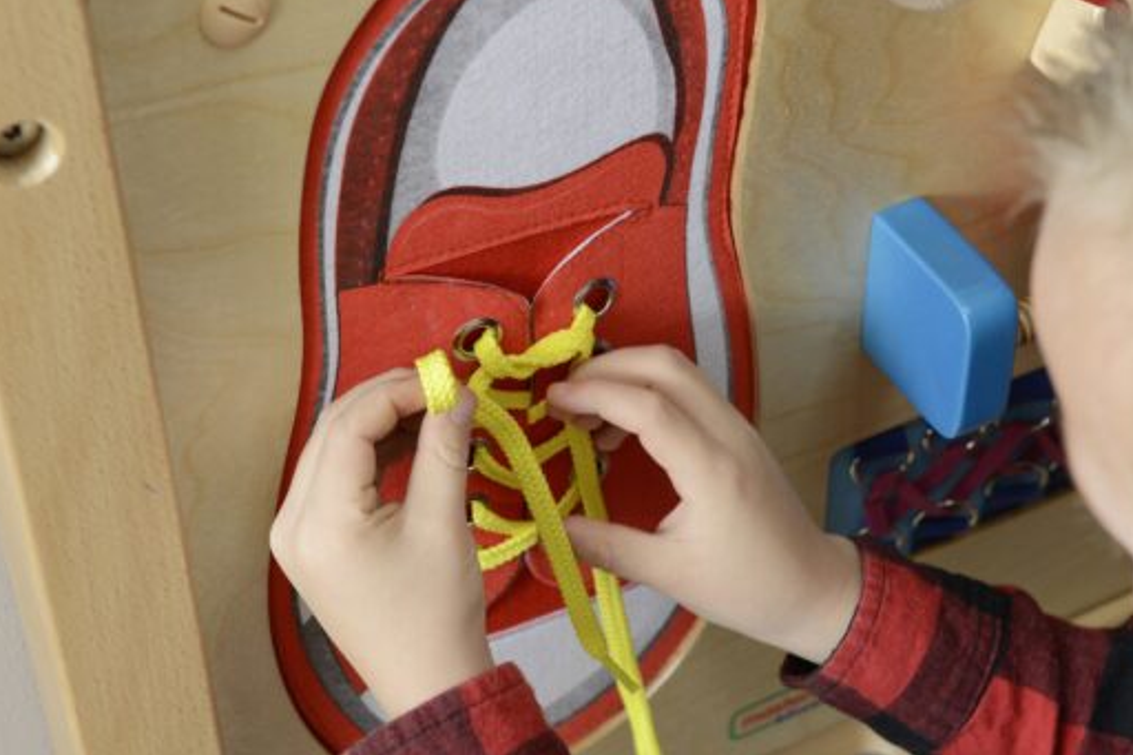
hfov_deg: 24.8
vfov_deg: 16.6
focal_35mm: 82
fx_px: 2580
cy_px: 385
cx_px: 544
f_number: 8
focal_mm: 70
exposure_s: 1/125
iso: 1250
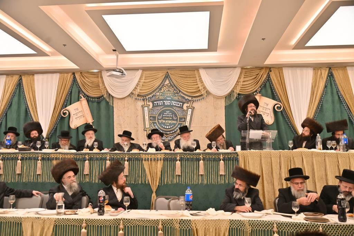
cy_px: 118
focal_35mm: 32
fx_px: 315
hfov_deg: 58.7
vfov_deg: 41.1
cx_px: 177
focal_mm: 32
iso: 500
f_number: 4
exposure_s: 1/320
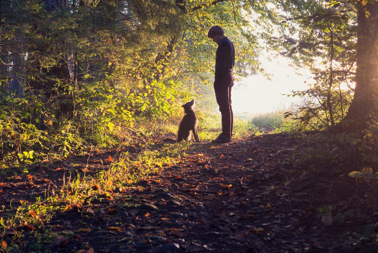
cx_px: 203
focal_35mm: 61
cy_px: 63
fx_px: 641
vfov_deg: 22.1
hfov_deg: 32.9
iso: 250
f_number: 6.3
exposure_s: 1/6
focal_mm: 35
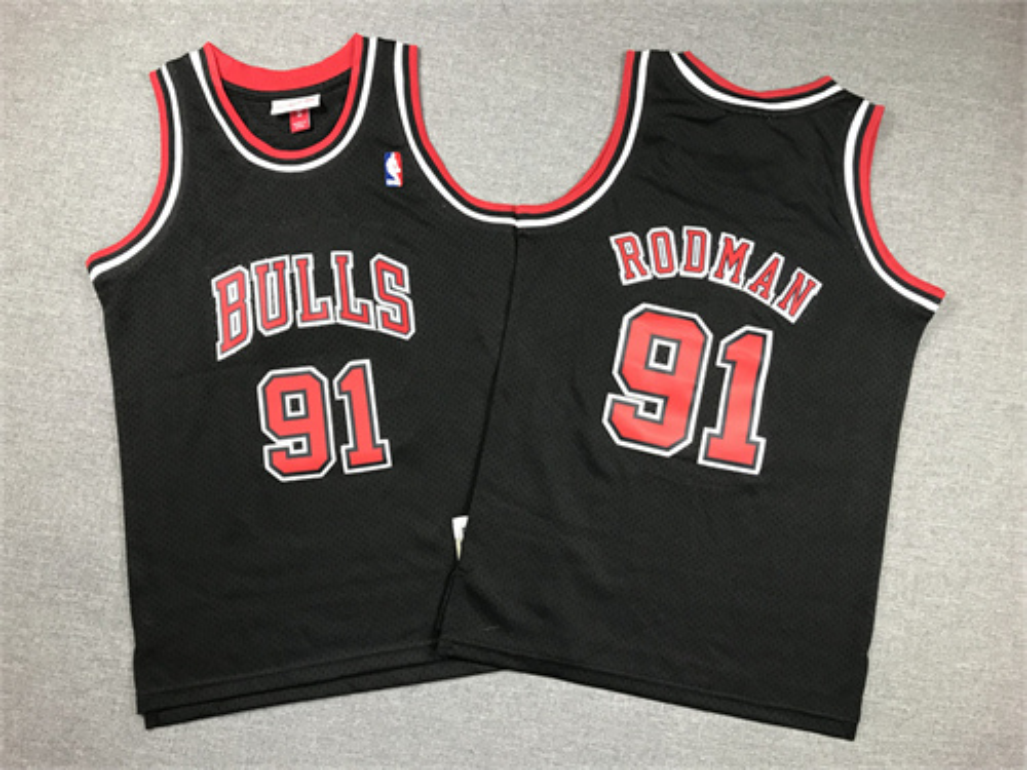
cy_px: 385
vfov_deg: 49.7
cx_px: 514
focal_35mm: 28
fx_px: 831
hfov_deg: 63.4
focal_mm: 3.99
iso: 25
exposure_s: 1/33
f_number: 1.8
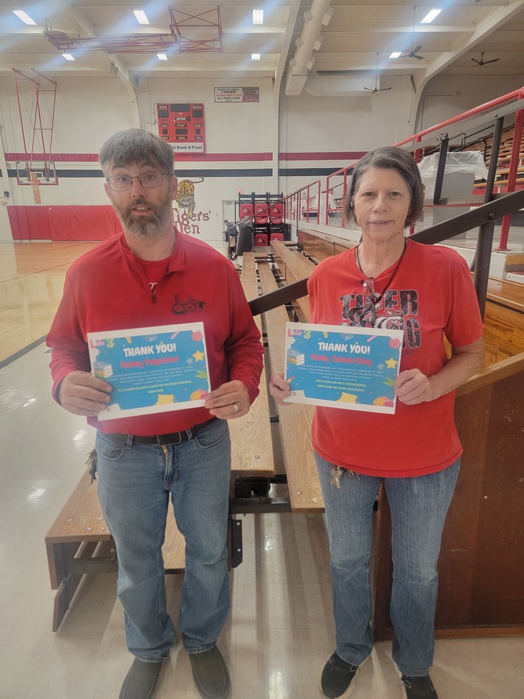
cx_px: 262
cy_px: 350
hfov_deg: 56.8
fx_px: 484
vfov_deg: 71.6
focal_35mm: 24
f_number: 1.8
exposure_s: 1/60
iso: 160
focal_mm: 6.7
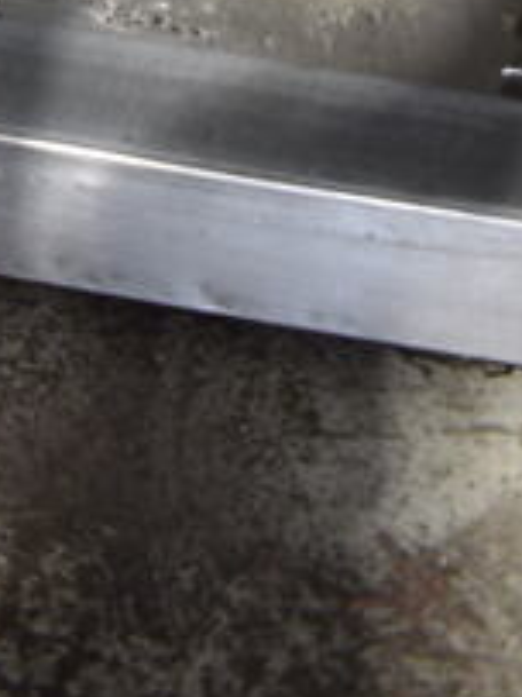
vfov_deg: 13.6
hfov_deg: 12.4
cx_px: -100
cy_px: -819
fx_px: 2355
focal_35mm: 117
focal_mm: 18
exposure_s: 1/30
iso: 560
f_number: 3.5
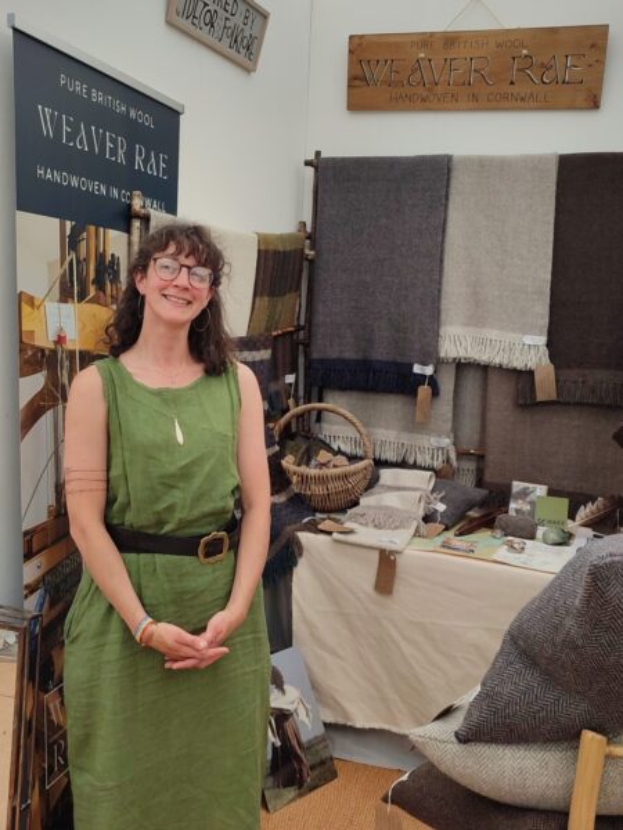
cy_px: 415
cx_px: 312
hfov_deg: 54.9
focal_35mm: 25
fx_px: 600
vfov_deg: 69.4
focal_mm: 6.04
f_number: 1.9
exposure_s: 1/100
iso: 60
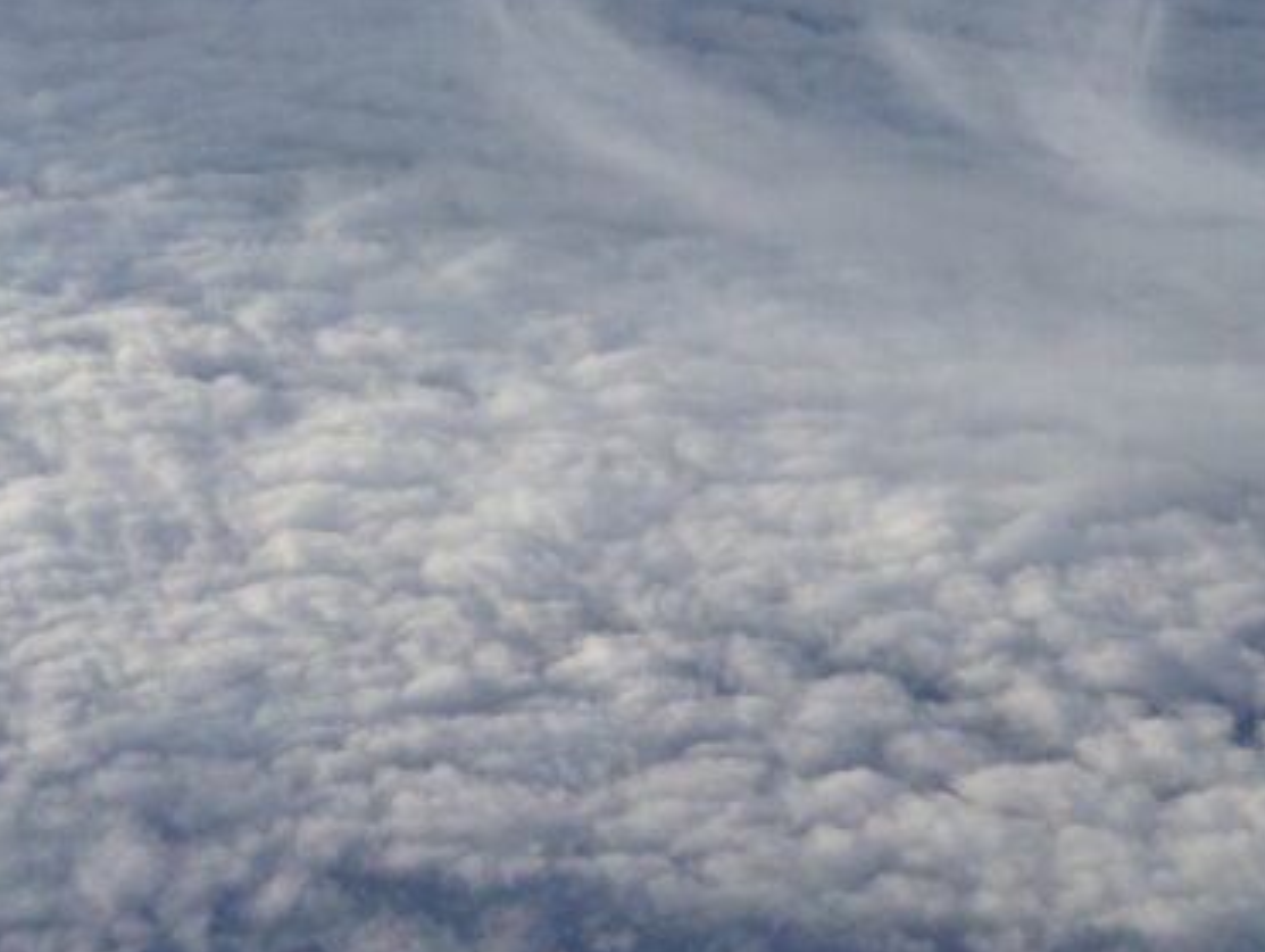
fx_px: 3329
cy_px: 420
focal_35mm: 91
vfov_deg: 16.3
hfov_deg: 21.0
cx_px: 1183
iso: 50
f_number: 2.4
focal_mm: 4.12
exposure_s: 1/2584
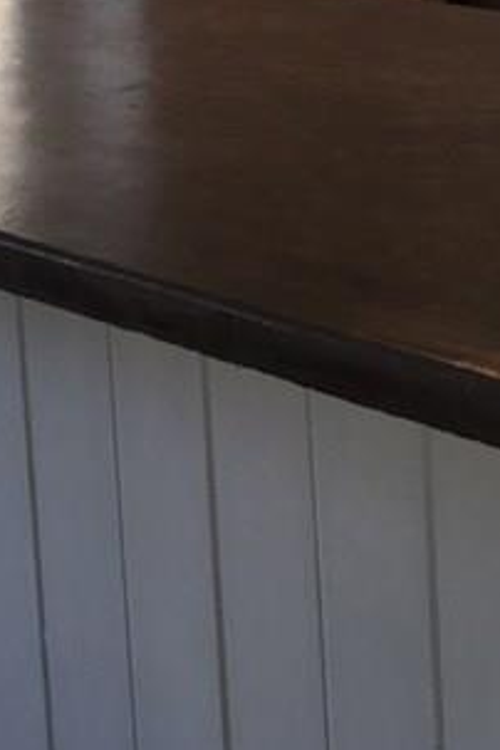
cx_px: 460
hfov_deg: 13.3
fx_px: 2125
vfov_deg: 19.0
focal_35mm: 102
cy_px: -134
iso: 25
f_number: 2.2
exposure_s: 1/30
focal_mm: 4.15
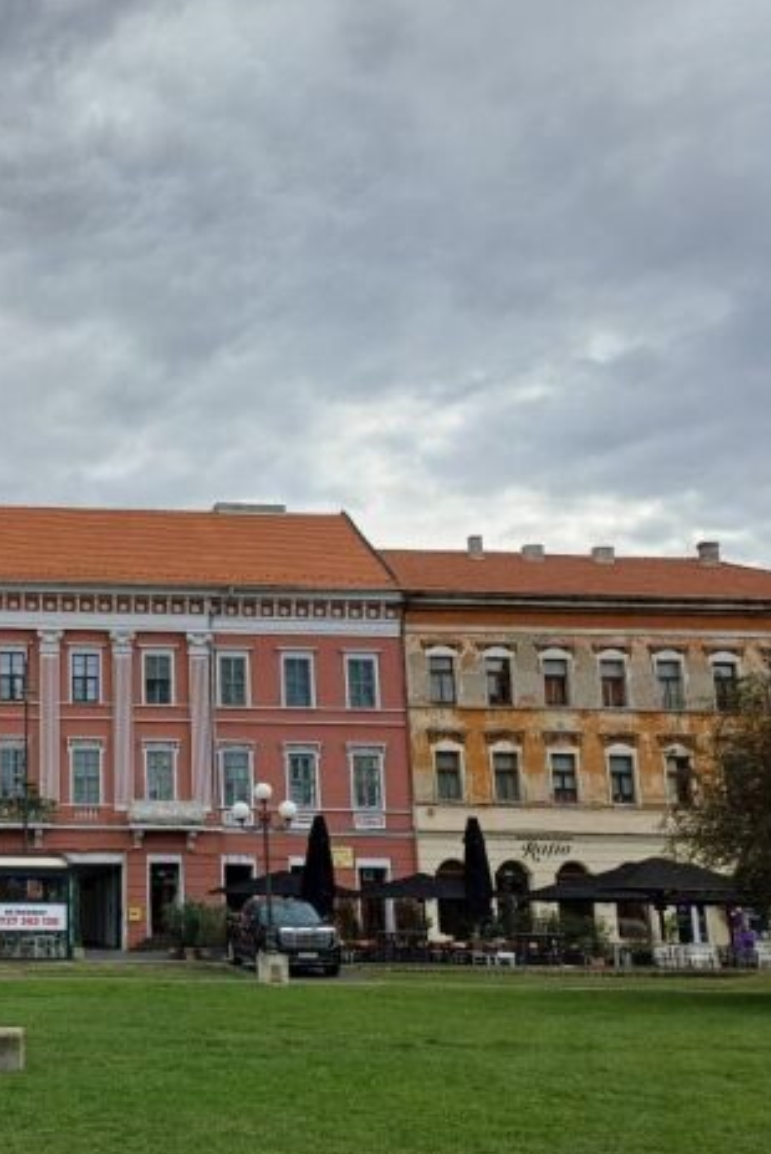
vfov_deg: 46.3
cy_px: 638
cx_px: 5
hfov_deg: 29.8
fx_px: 1347
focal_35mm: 42
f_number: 1.8
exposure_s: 1/962
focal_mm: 4.65
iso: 50
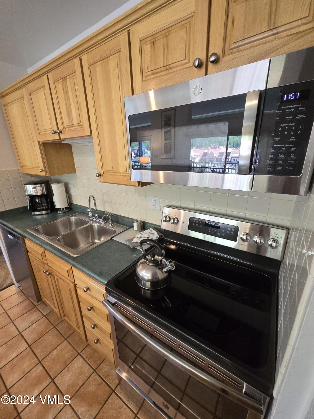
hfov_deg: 89.9
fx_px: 157
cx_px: 157
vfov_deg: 106.2
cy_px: 210
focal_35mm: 13
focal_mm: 2.2
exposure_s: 1/60
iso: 400
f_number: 2.2
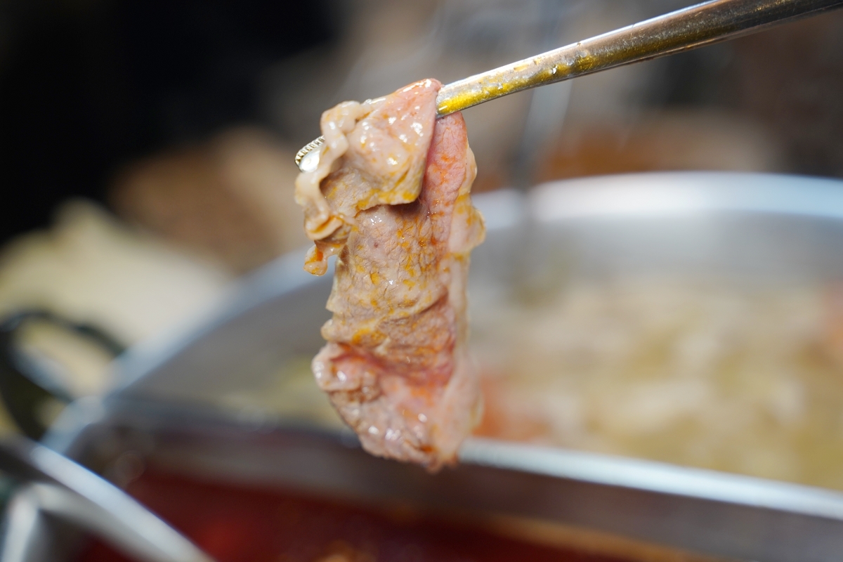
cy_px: 281
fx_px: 1756
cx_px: 422
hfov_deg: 27.0
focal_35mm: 75
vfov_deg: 18.2
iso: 320
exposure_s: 1/80
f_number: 4
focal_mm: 75
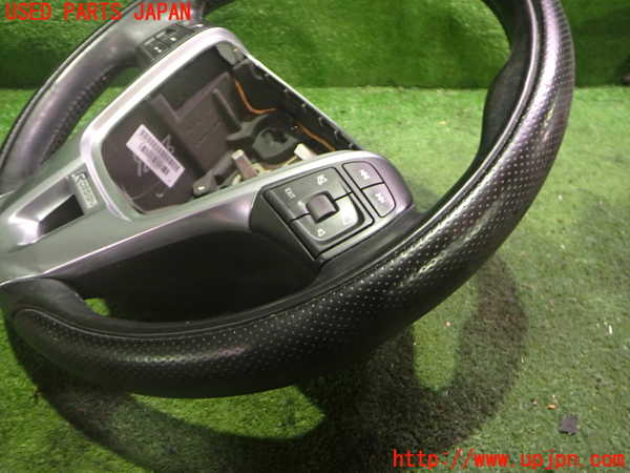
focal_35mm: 30
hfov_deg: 60.0
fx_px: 546
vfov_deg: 46.8
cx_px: 315
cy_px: 236
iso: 800
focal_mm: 5.4
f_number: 2.3
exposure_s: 1/15
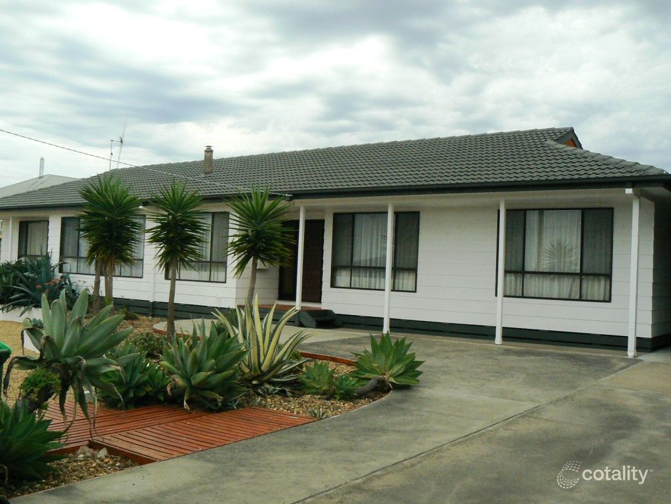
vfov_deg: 39.7
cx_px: 336
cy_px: 252
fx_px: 698
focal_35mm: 36
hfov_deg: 51.4
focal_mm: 6
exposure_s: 1/500
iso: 400
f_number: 7.1
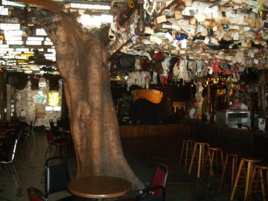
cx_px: 134
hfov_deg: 52.6
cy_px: 100
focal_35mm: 35
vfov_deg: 40.7
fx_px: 271
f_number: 2.6
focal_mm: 5.8
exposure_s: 1/60
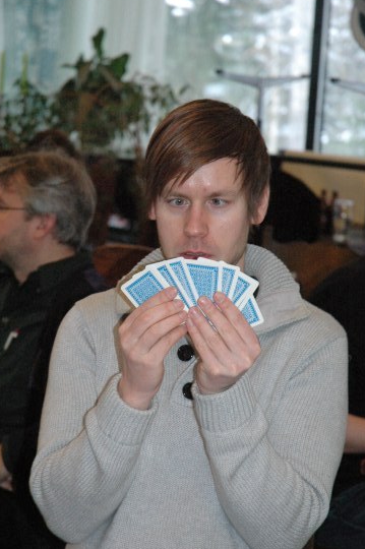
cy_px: 291
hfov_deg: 11.7
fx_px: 1783
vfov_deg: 17.5
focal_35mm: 117
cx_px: 187
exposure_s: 1/60
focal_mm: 70
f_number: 5
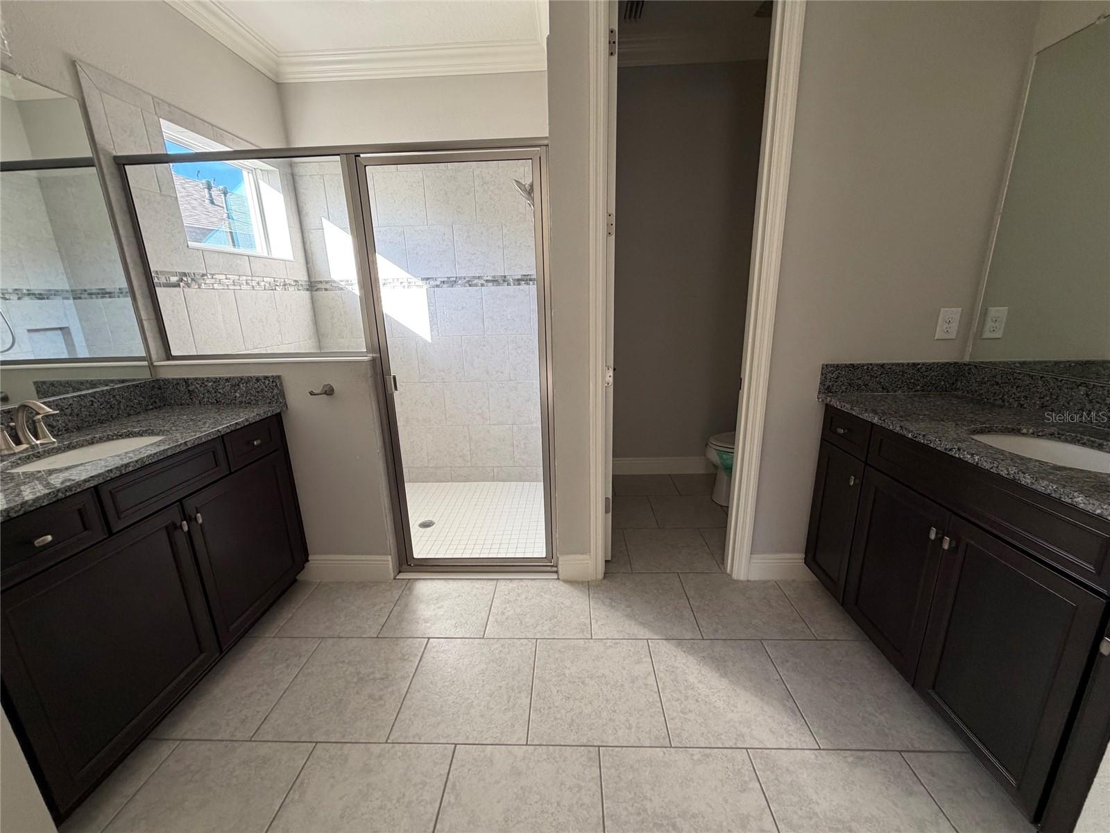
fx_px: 449
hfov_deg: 102.1
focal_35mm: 14
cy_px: 416
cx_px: 555
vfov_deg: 85.7
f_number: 2.2
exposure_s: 1/121
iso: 250
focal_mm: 2.22
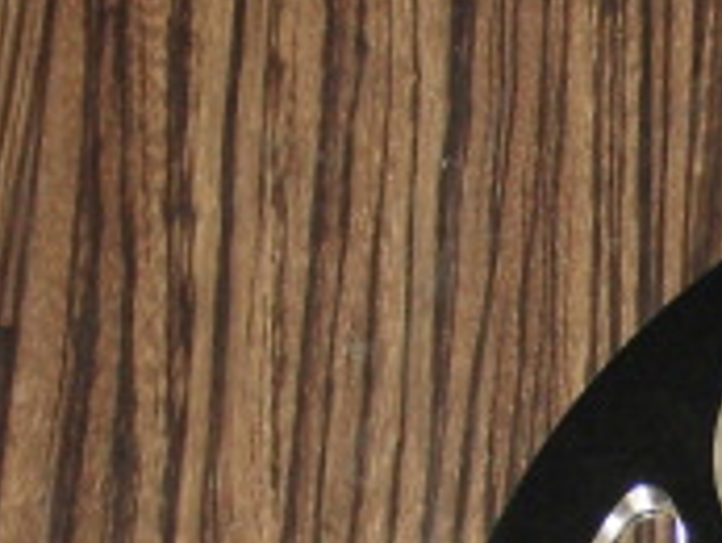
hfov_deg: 10.2
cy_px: 814
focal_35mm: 185
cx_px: 1210
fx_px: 3861
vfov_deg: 7.9
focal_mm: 8.85
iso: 200
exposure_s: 1/15
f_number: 4
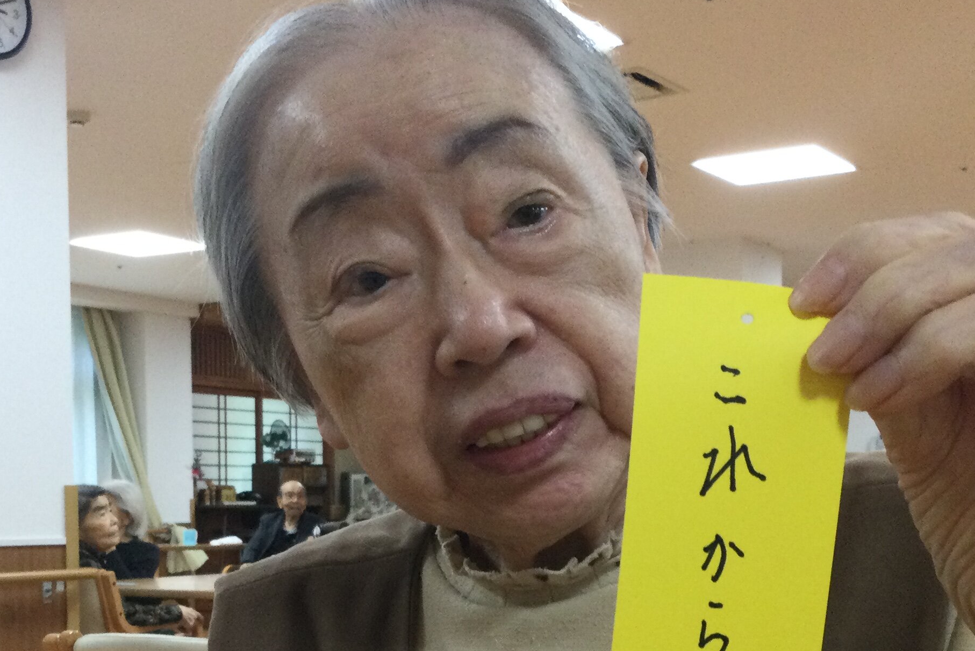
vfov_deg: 23.0
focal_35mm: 58
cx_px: 469
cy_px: 541
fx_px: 1571
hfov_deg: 34.5
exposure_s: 1/30
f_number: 2.4
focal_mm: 3.3
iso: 40
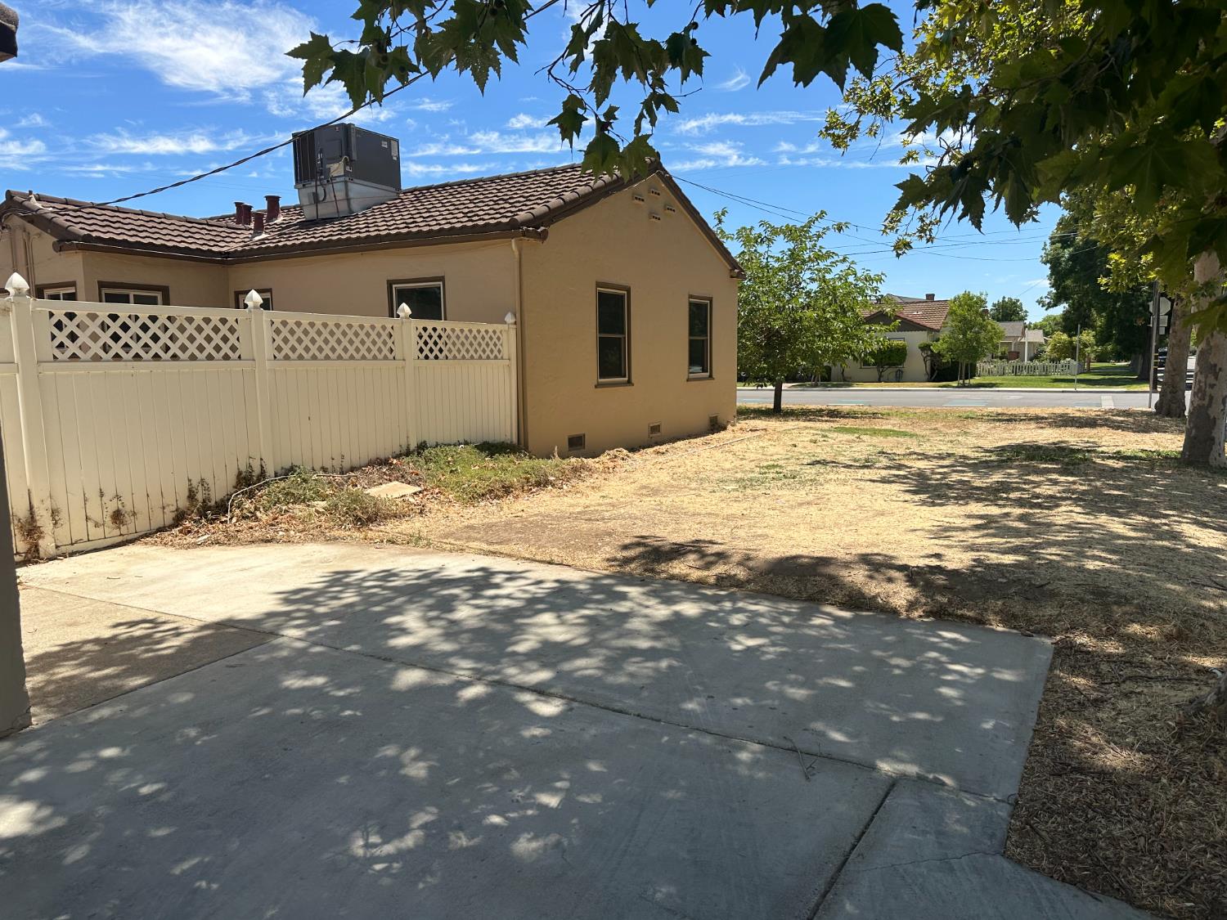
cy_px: 460
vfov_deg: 56.8
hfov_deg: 71.6
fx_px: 851
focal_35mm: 24
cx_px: 614
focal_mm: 6.86
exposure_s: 1/3597
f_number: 1.78
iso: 80
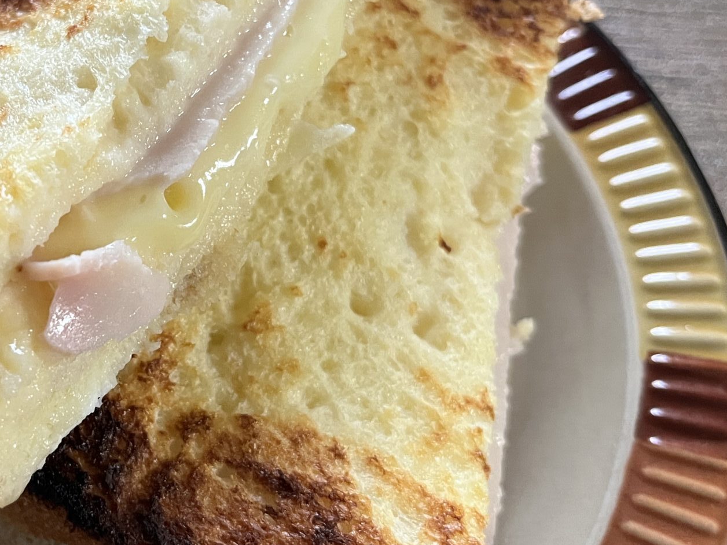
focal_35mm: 53
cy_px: 227
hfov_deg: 35.1
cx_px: 148
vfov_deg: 27.5
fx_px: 1113
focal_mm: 5.1
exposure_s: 1/60
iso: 320
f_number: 1.6
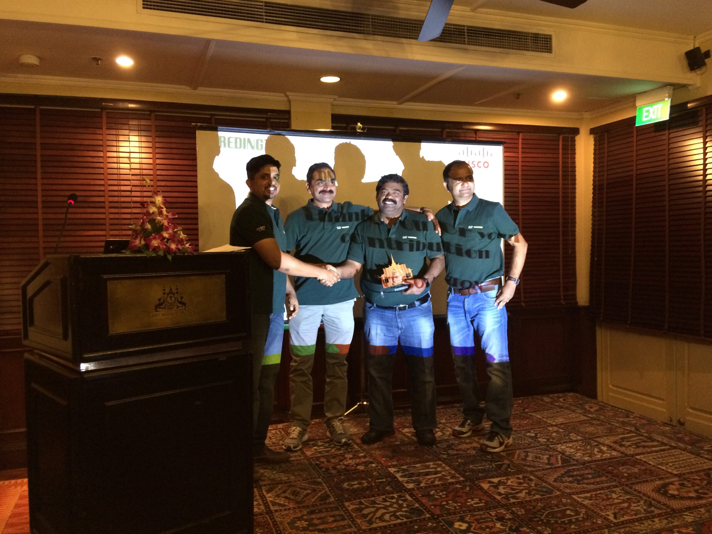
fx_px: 596
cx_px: 356
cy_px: 267
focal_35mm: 29
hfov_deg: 61.7
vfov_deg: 48.2
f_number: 2.2
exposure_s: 1/20
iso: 320
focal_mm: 4.15
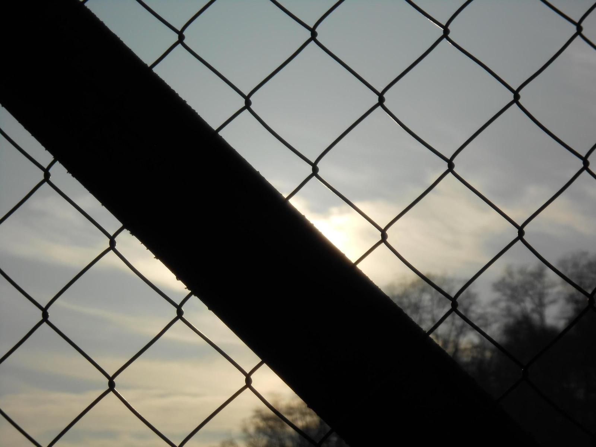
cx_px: 298
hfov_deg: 12.7
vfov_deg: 9.5
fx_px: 2686
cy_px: 224
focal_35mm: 156
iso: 80
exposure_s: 1/2000
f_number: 6.5
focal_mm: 27.6
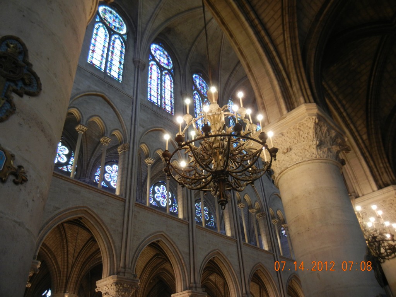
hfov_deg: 60.0
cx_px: 198
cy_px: 148
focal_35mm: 30
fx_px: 343
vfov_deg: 46.8
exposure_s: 1/2
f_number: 3.5
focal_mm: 5.4
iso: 200
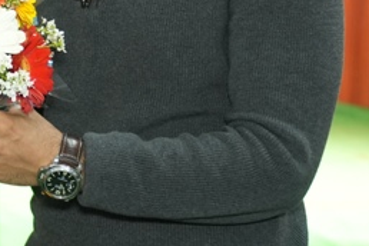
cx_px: -44
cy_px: -21
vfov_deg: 10.4
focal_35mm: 131
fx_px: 1343
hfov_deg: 15.2
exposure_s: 1/100
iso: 1250
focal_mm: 33
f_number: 2.8
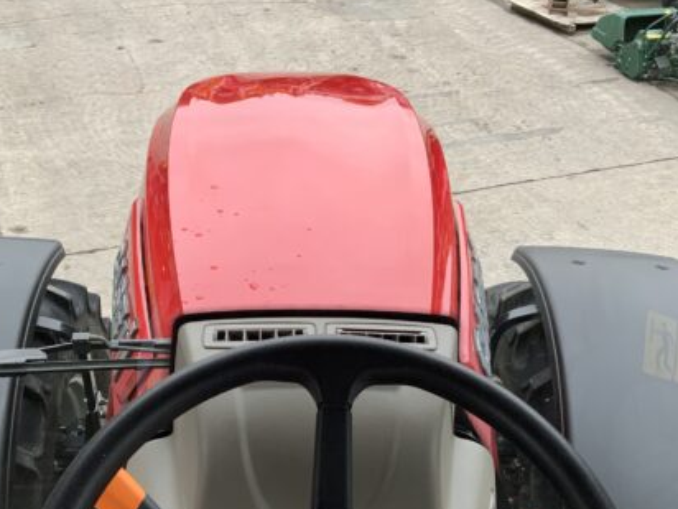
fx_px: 881
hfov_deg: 42.1
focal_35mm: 45
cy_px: 336
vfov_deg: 31.9
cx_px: 316
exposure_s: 1/63
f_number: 1.8
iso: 40
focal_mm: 3
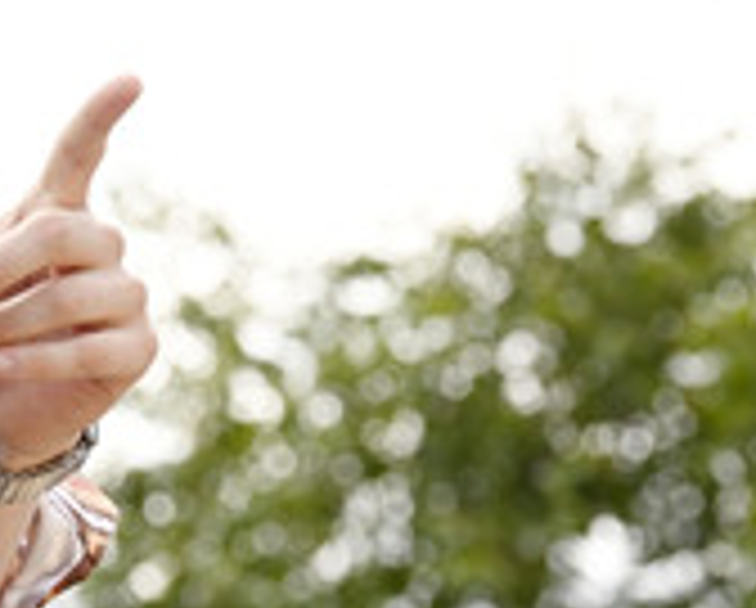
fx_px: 7598
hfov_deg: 5.7
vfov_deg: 4.6
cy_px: 104
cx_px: -209
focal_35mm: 339
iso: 1250
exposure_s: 1/1250
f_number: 8
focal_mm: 135
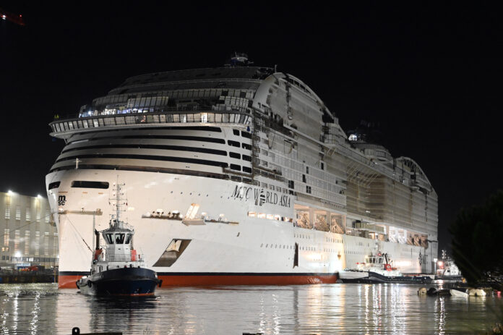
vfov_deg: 23.3
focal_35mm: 58
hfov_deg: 34.5
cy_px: 168
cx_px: 252
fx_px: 810
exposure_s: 1/30
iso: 10000
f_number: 5.6
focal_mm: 58
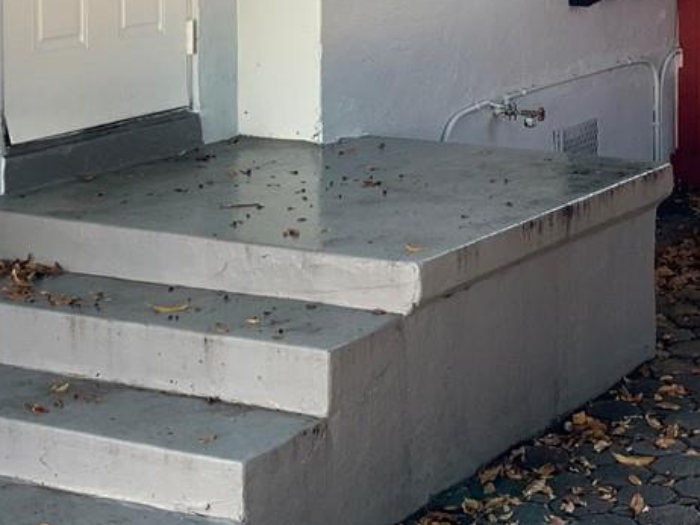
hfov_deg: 21.5
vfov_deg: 15.8
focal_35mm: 90
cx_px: 568
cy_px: -107
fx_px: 1821
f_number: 1.8
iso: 32
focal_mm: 4.25
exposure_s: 1/122
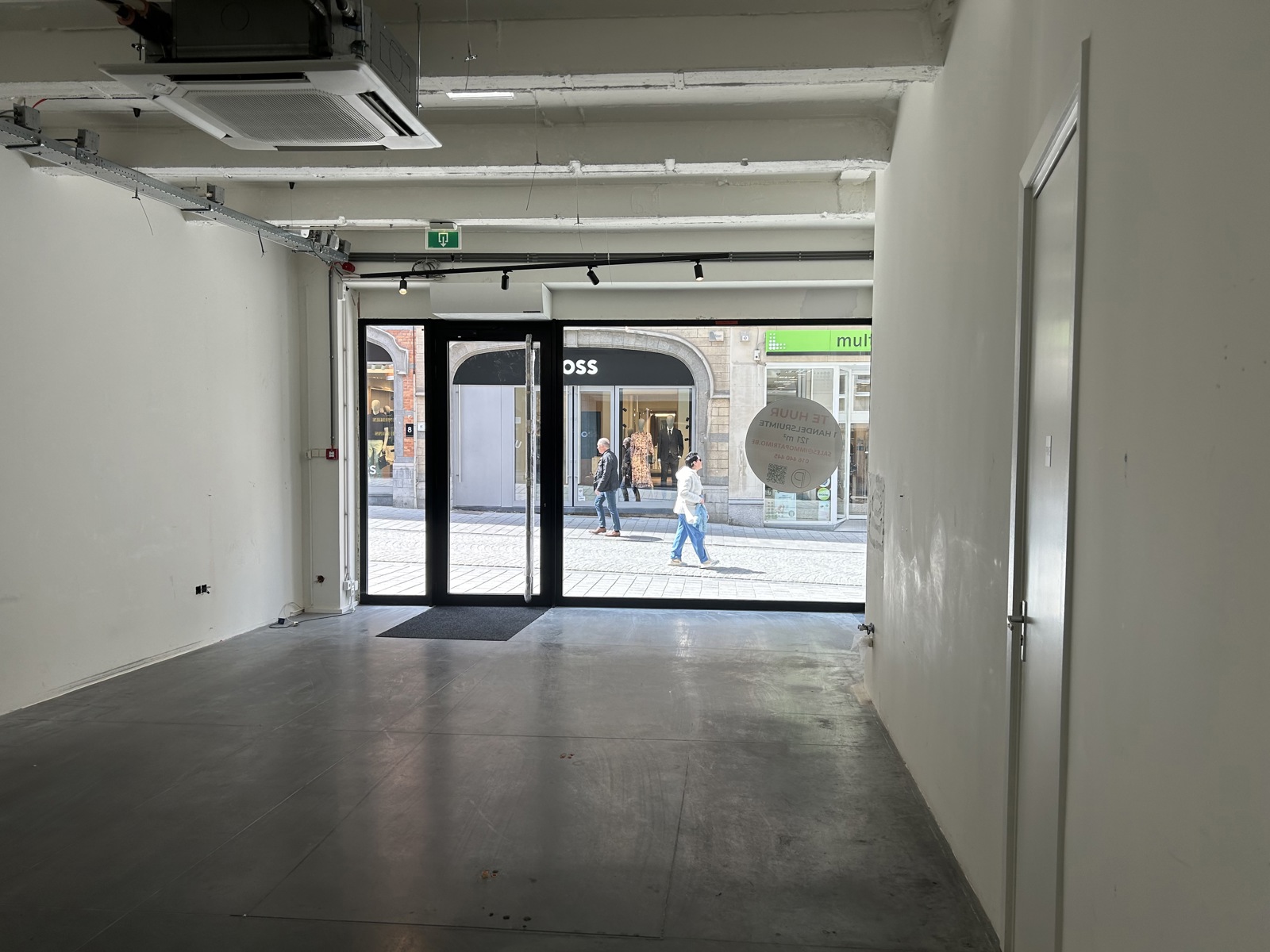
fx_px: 954
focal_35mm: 26
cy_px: 476
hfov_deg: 67.3
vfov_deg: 53.1
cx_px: 635
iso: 40
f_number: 1.5
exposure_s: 1/224
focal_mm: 5.7
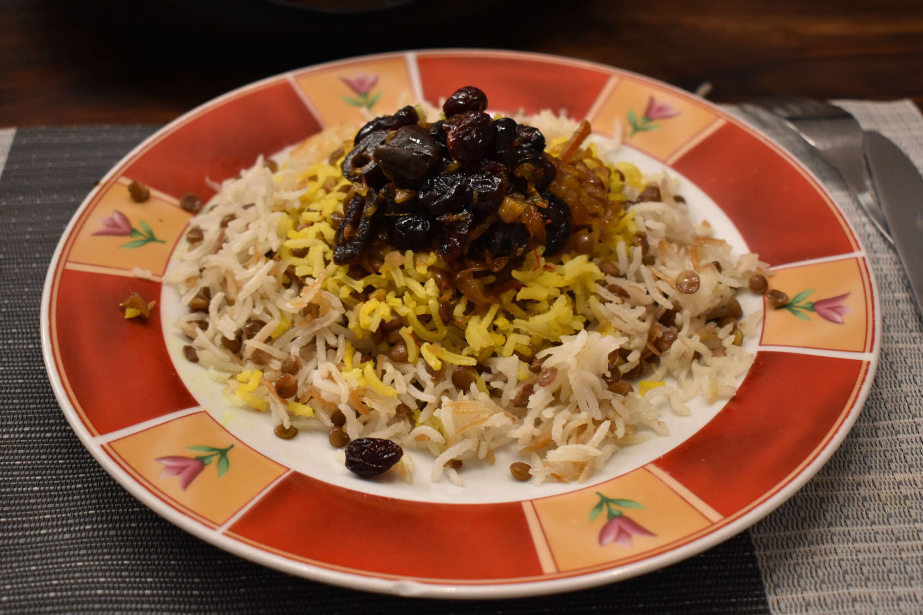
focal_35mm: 51
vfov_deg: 26.5
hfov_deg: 38.9
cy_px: 308
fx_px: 1307
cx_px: 462
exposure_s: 1/60
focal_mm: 34
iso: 1600
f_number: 4.5
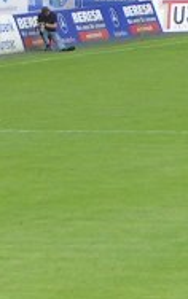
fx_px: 5517
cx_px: -258
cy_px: 22
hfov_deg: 1.9
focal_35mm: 675
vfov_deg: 3.1
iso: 50
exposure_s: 1/320
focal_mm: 22.9
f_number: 5
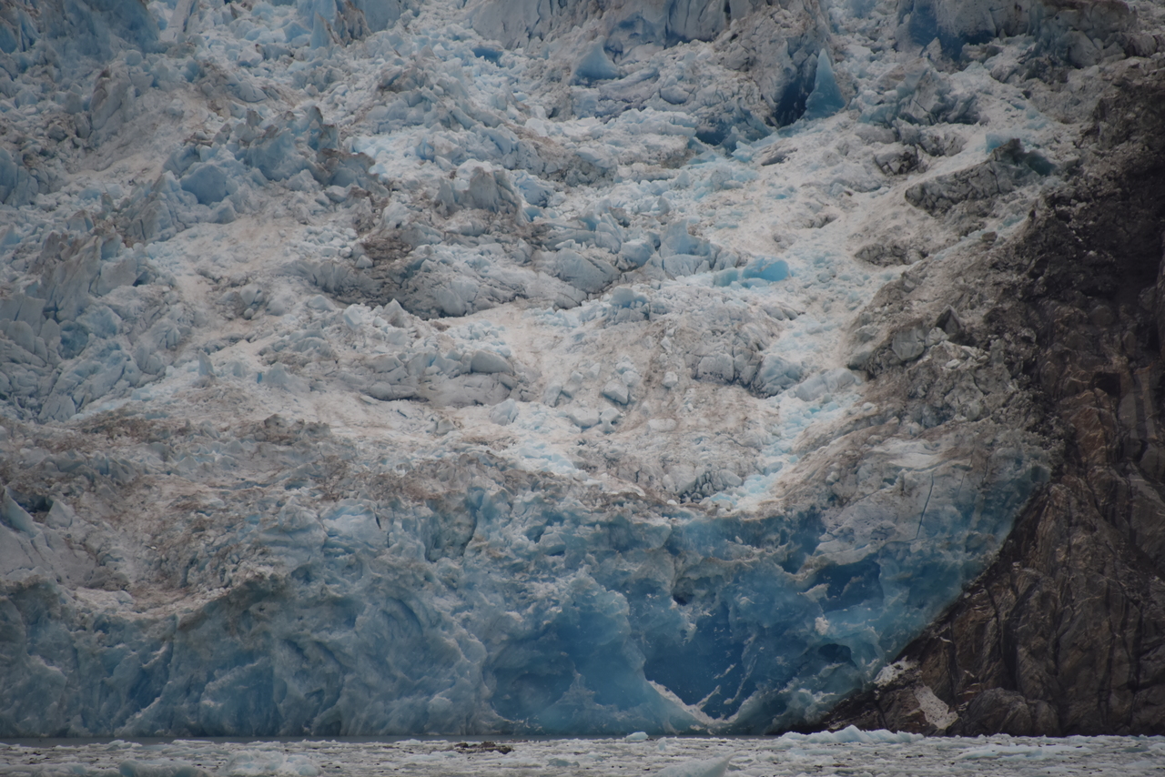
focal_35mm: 300
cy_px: 388
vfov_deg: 4.6
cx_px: 582
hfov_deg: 6.9
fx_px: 9710
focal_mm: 300
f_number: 5.6
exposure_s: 1/640
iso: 720
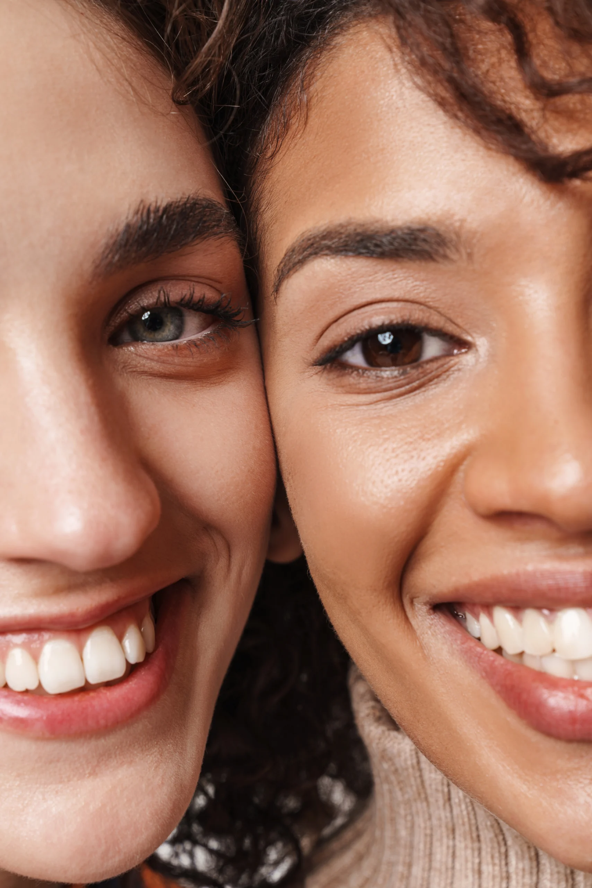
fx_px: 1726
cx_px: 296
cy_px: 444
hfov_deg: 19.5
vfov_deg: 28.8
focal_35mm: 70
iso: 100
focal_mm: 70
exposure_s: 1/125
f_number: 9
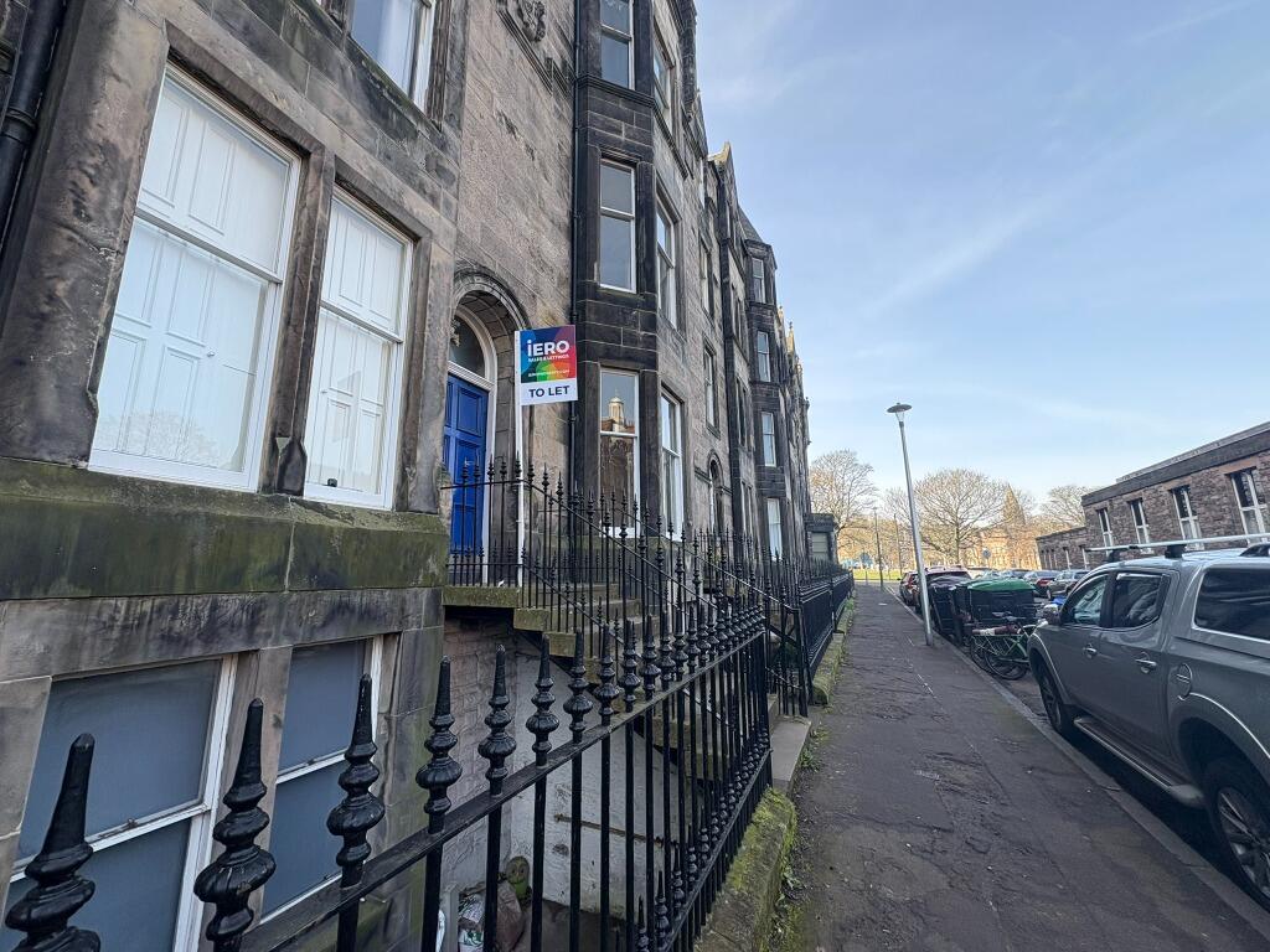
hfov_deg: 102.1
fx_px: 514
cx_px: 635
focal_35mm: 14
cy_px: 476
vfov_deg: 85.7
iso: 64
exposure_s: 1/331
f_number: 2.2
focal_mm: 2.22
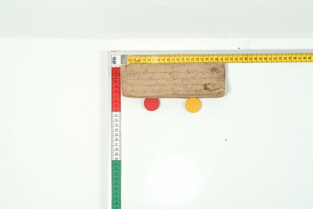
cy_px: 104
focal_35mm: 88
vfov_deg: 15.5
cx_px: 156
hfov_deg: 23.0
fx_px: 771
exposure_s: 1/20
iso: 160
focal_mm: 59
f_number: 13
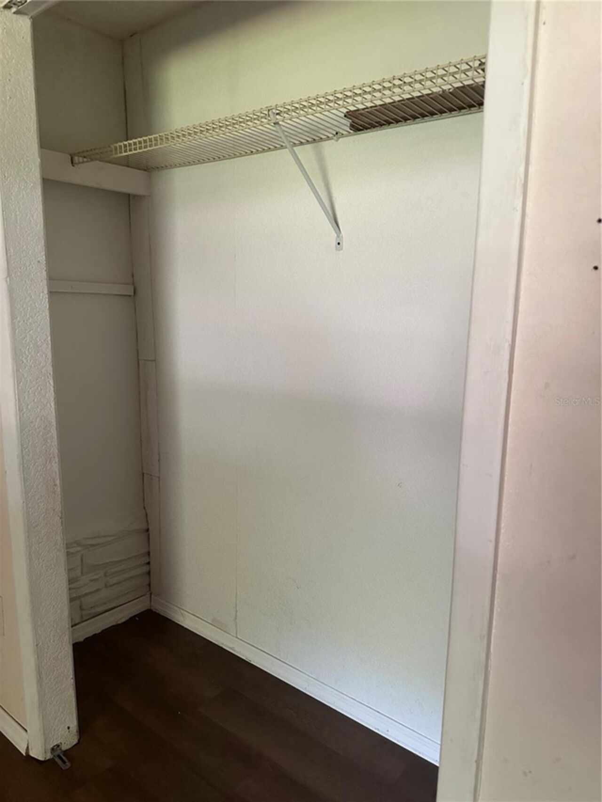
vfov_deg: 71.6
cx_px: 301
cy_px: 401
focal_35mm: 24
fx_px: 556
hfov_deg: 56.8
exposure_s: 1/60
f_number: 1.78
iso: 500
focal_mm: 6.86
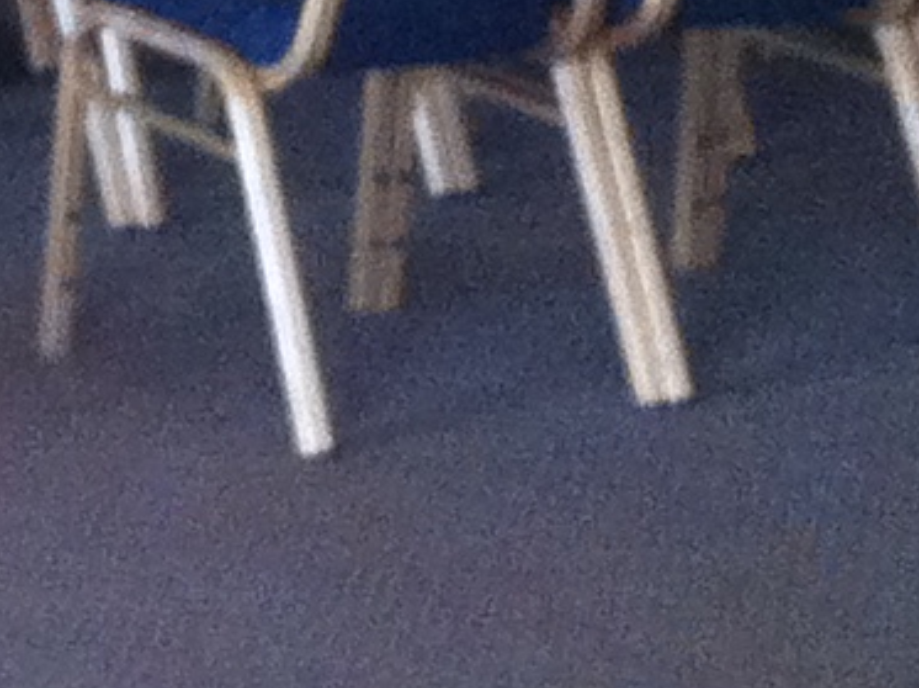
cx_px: -685
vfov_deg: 6.0
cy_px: -493
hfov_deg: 7.9
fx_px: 6445
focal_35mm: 243
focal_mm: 3.85
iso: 320
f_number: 2.8
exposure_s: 1/17
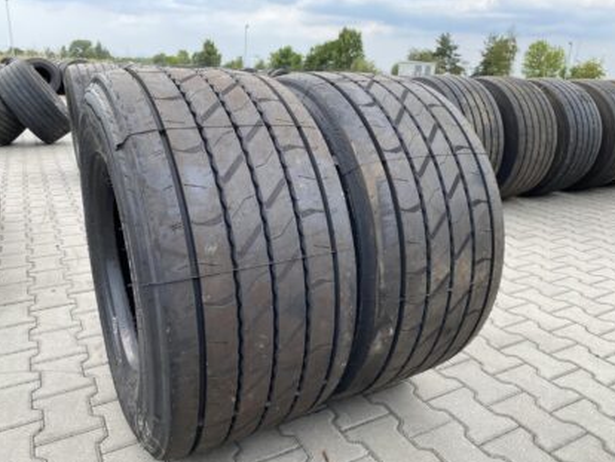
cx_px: 313
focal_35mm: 27
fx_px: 480
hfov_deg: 65.3
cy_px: 237
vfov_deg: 51.4
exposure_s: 1/398
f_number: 1.8
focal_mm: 4.25
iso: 32
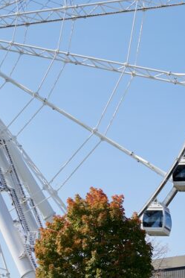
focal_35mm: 96
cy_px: 137
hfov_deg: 14.2
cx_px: 147
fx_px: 739
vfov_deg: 21.2
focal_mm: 35
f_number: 4
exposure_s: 1/1000
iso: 100
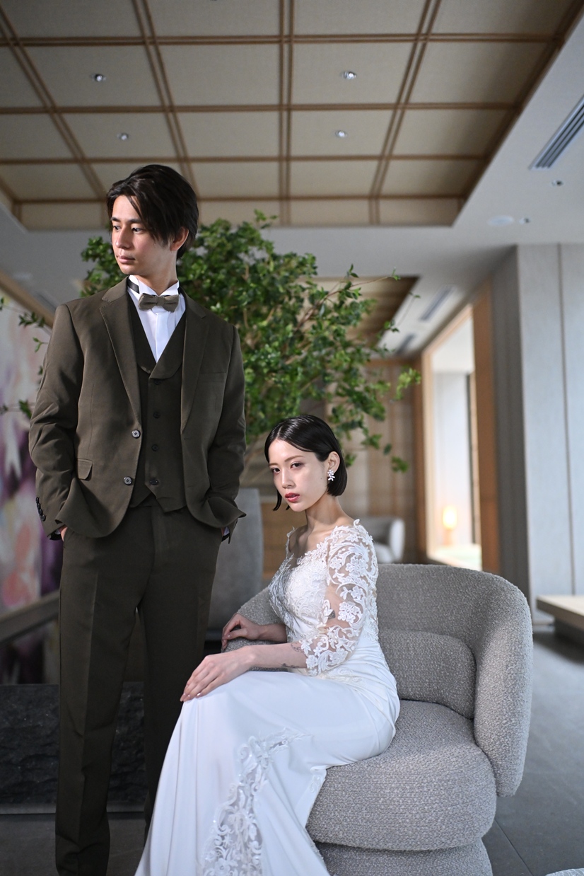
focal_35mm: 35
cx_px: 292
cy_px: 438
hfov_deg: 37.9
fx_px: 851
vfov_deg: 54.4
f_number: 1.3
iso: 2500
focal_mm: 35
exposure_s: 1/500
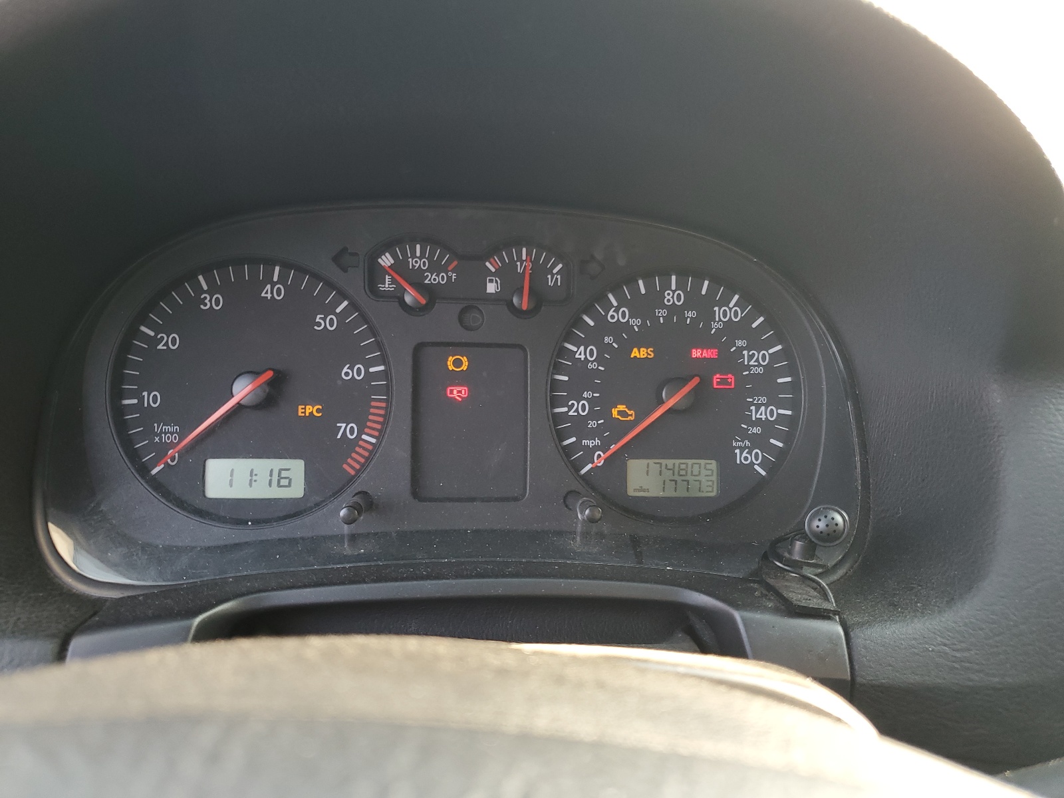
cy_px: 399
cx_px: 532
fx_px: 799
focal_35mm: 26
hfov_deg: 67.3
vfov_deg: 53.1
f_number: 1.5
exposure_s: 1/60.2
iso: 56
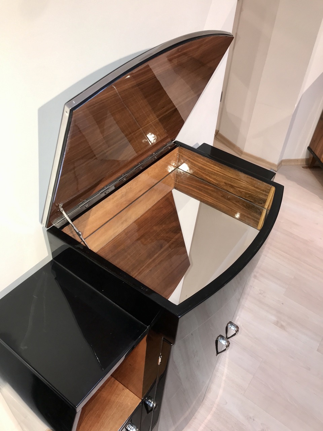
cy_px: 216
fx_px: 348
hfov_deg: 49.7
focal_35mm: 28
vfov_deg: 63.4
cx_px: 162
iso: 25
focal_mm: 3.99
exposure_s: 1/33
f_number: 1.8
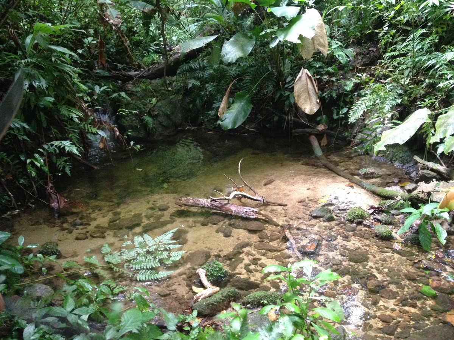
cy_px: 170
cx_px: 227
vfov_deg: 40.7
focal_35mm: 35
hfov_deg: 52.6
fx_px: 459
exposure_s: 1/20
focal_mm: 4.28
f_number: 2.4
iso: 400
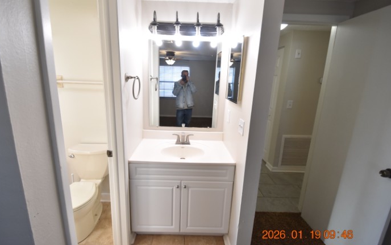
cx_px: 187
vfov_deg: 71.2
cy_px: 119
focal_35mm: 16
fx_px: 170
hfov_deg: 97.8
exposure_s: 1/180
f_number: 3.5
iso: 800
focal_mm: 10
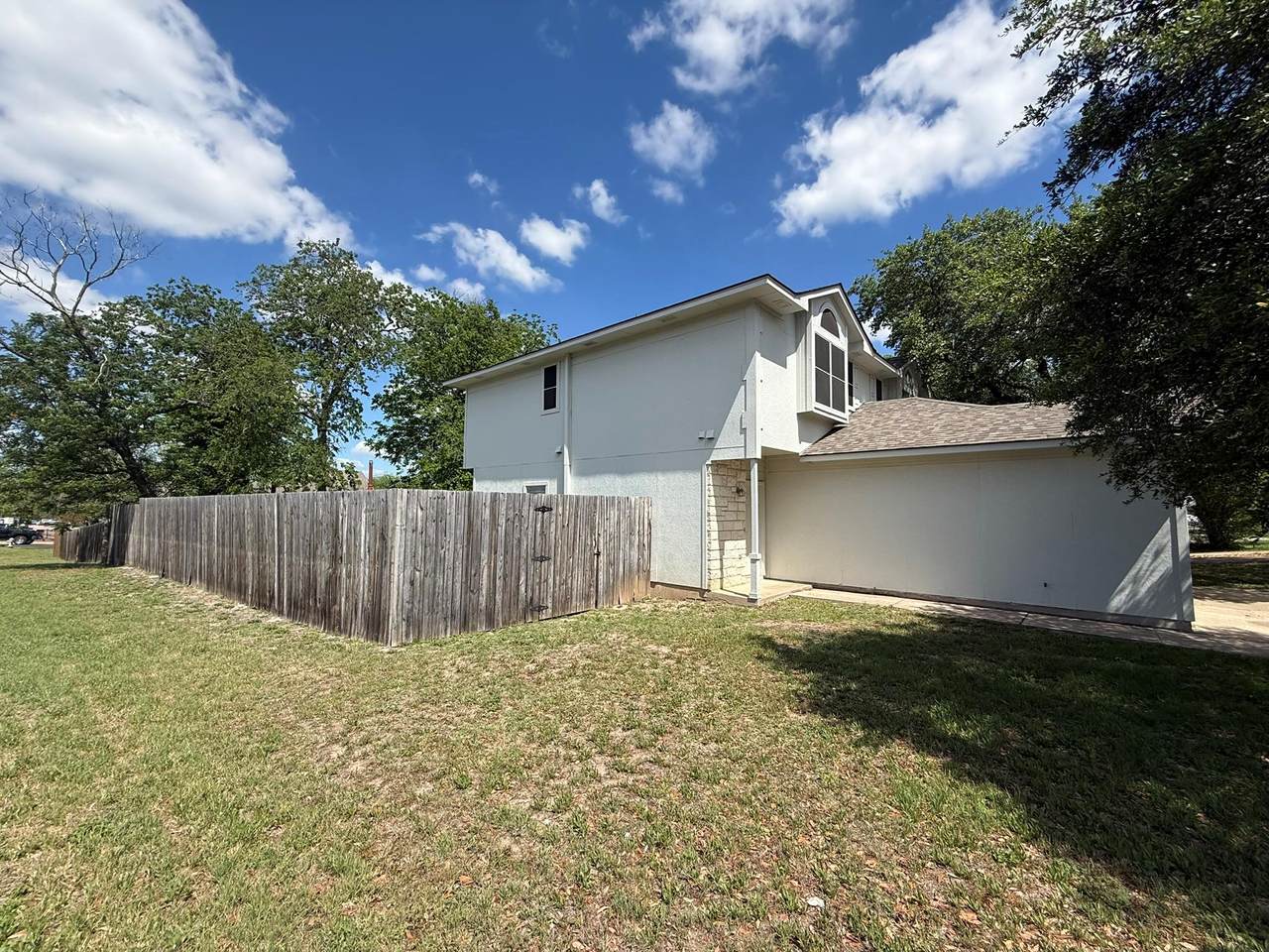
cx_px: 634
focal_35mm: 14
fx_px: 513
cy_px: 476
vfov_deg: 85.7
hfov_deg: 102.1
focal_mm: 2.22
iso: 50
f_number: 2.2
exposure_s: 1/2320
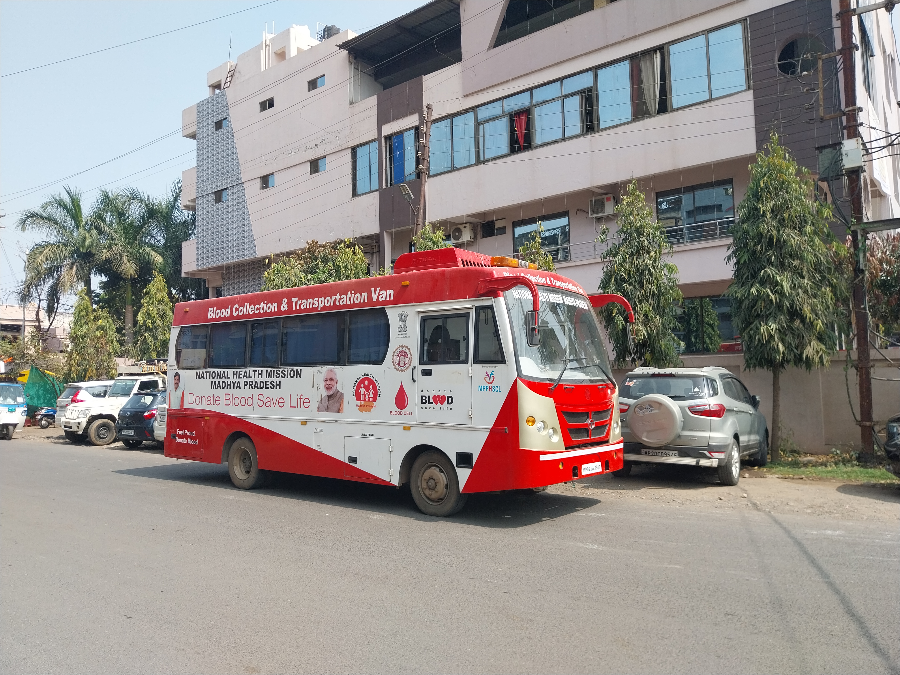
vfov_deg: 53.1
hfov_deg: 67.3
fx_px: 676
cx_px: 450
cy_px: 338
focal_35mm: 26
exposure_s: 1/588
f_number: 1.8
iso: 25
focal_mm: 4
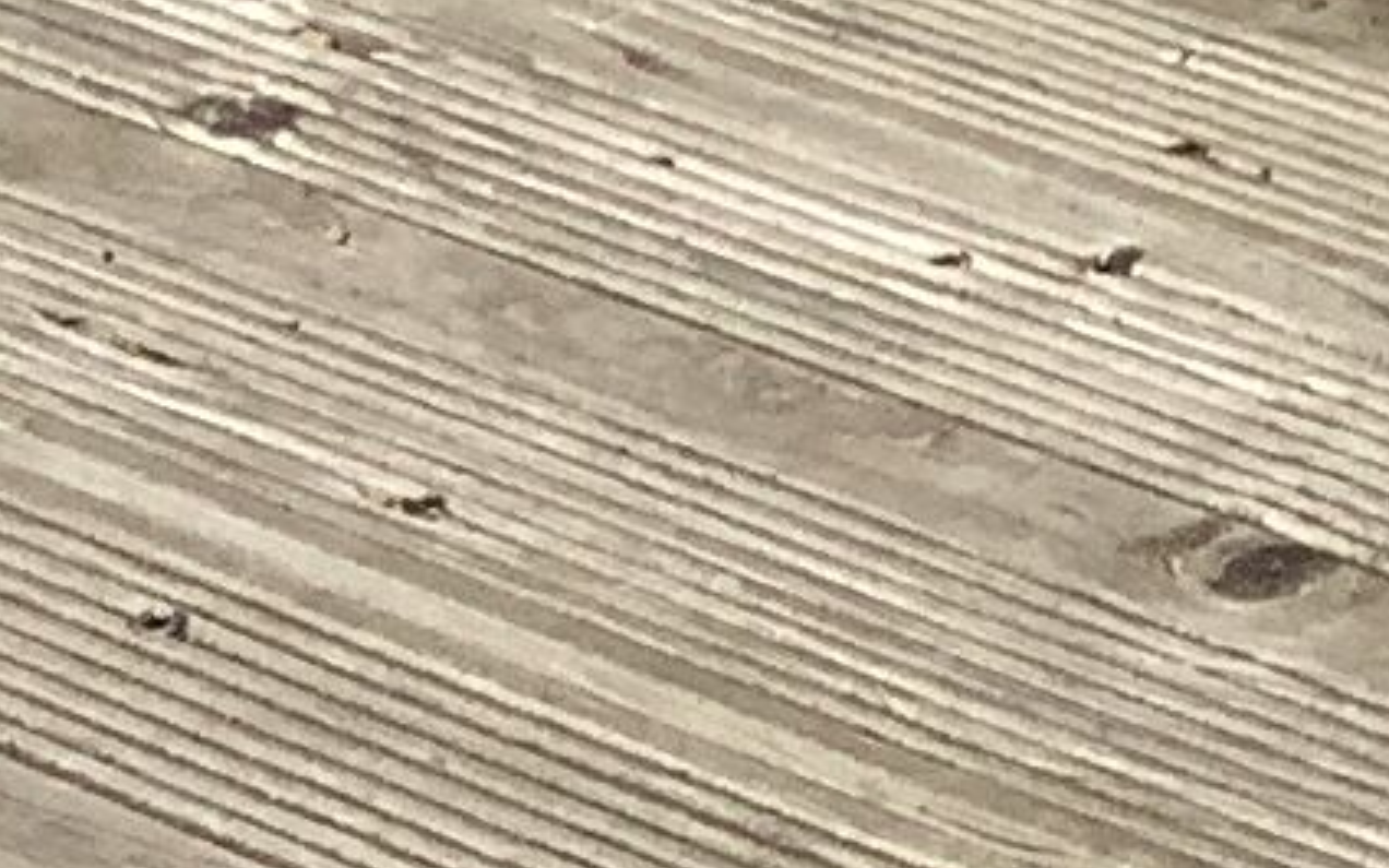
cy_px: 986
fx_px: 9577
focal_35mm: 253
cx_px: 4079
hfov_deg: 7.4
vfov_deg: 5.2
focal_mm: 3.3
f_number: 2.4
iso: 25
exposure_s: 1/2469
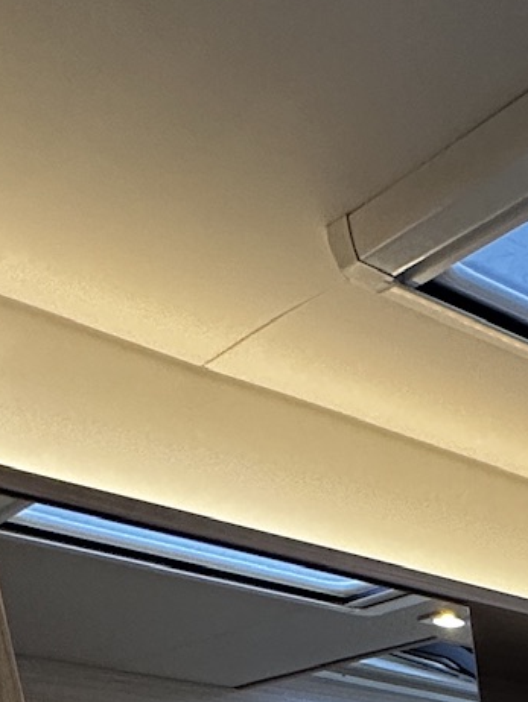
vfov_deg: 19.9
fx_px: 1260
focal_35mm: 62
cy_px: 1339
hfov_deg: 18.2
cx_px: 977
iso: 125
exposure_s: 1/83
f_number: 2.2
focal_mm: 2.22
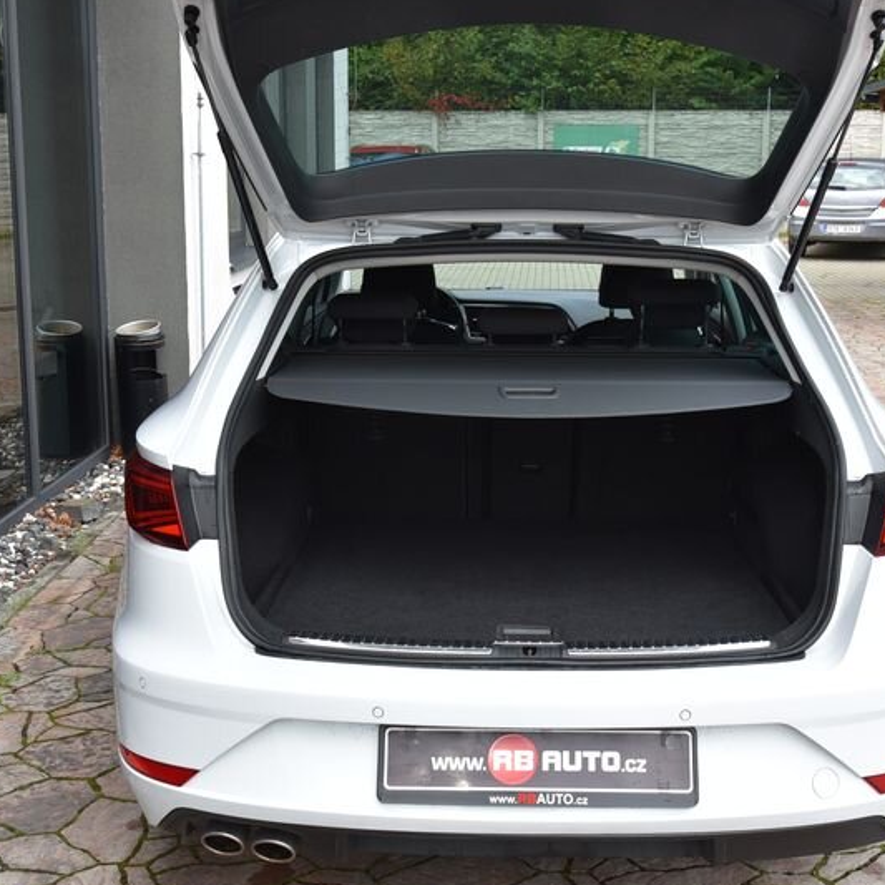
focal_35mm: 49
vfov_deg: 34.6
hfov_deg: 34.7
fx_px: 1417
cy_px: 362
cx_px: 482
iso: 500
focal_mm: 30
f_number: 7.1
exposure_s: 1/200
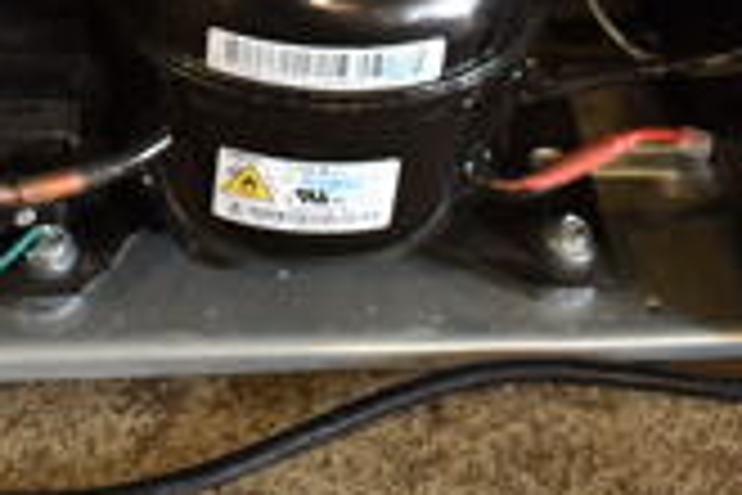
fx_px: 2061
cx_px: 99
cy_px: -360
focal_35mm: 100
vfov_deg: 12.6
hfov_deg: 20.1
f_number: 3.5
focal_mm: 18
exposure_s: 1/30
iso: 320
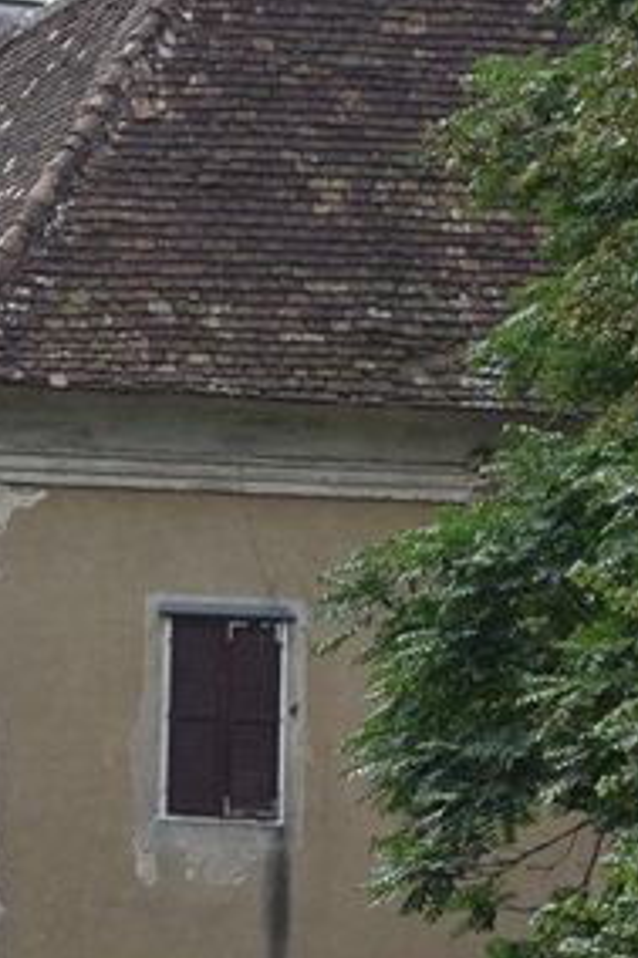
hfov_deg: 5.9
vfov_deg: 8.9
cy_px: 422
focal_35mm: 232
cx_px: -248
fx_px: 6185
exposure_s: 1/320
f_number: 9
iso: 200
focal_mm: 55
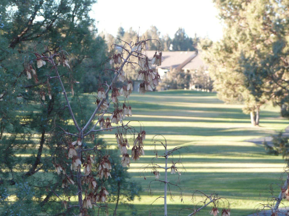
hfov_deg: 13.4
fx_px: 1227
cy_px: 108
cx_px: 144
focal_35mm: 147
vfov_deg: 10.1
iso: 100
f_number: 4.8
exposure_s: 1/40
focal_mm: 24.2
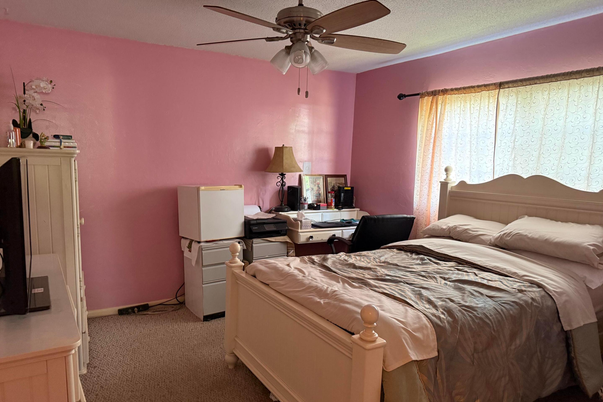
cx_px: 302
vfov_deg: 51.2
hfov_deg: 71.5
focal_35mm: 25
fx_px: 419
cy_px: 223
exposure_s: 1/60
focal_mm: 6.76
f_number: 1.78
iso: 640
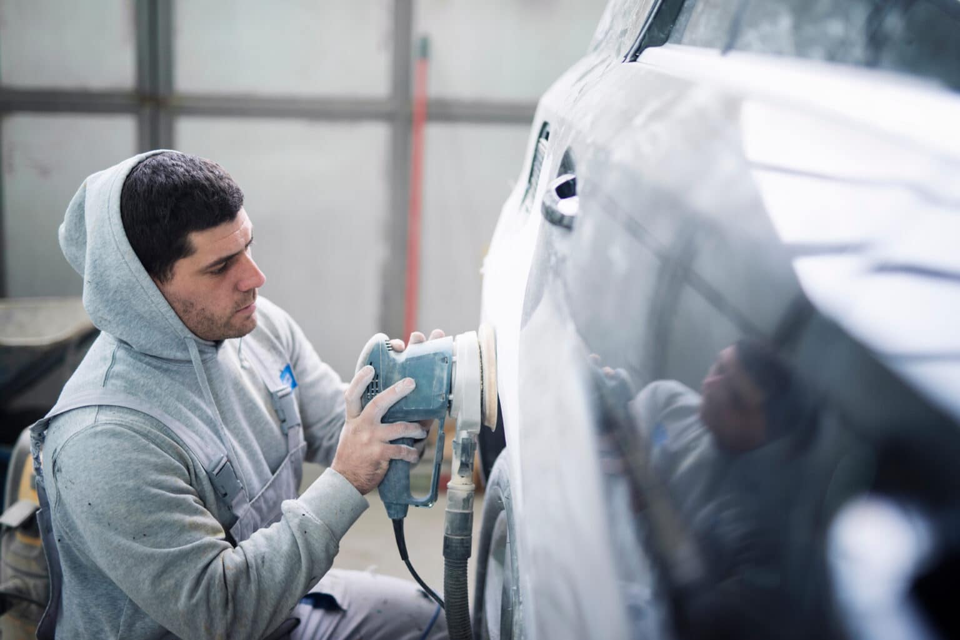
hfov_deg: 39.6
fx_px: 1334
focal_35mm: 50
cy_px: 320
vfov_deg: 27.0
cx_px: 480
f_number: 1.6
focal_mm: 50
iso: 500
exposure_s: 1/250
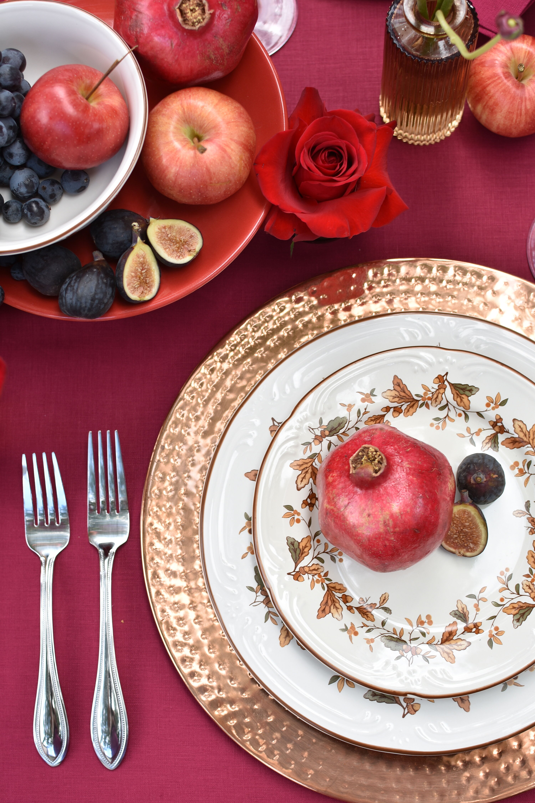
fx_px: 1170
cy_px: 402
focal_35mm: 52
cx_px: 268
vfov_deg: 37.8
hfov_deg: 25.8
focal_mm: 35
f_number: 3.5
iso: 100
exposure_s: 1/100
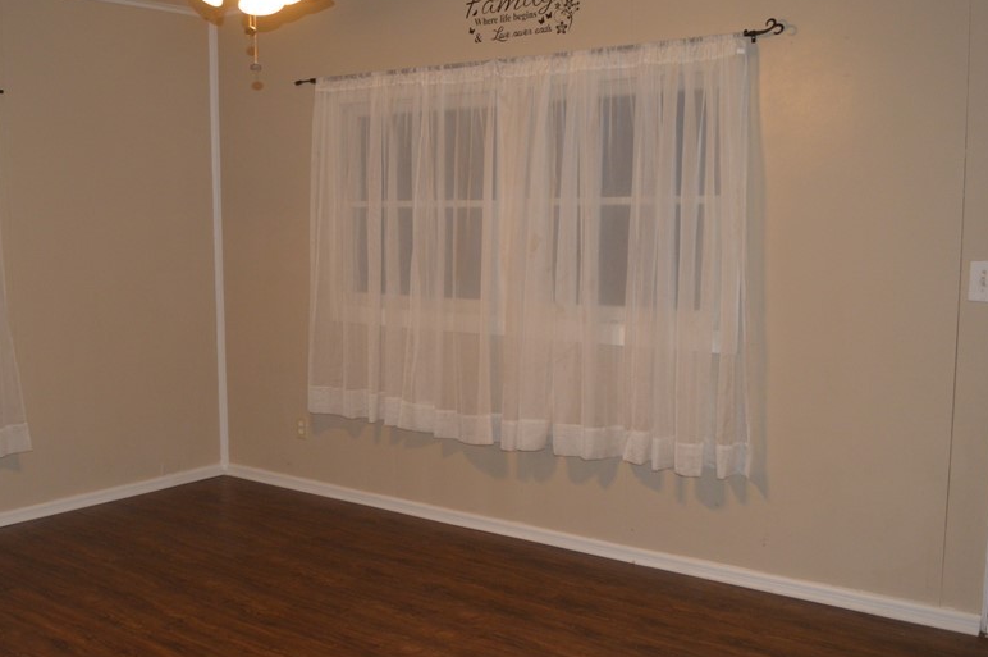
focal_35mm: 38
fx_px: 1042
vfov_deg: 35.0
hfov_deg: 50.5
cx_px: 401
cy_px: 353
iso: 800
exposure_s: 1/40
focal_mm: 18
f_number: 3.5
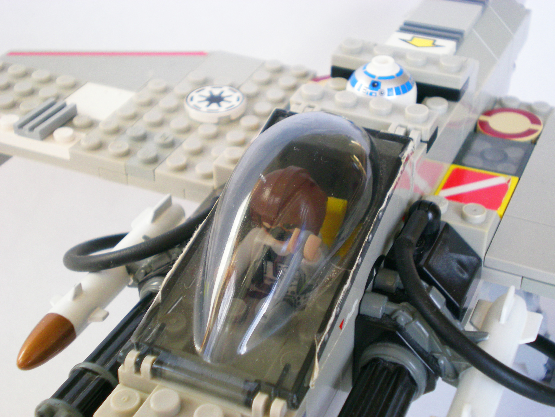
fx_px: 898
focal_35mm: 56
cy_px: 208
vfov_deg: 26.1
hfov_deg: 34.3
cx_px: 278
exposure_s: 1/58.7
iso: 139
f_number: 3.9
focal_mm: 9.3
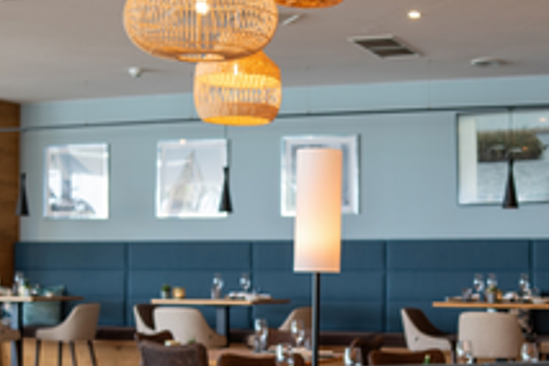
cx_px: 304
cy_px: 253
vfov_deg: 17.2
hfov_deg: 25.7
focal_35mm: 79
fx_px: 1205
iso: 200
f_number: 4
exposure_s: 1/20
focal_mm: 35
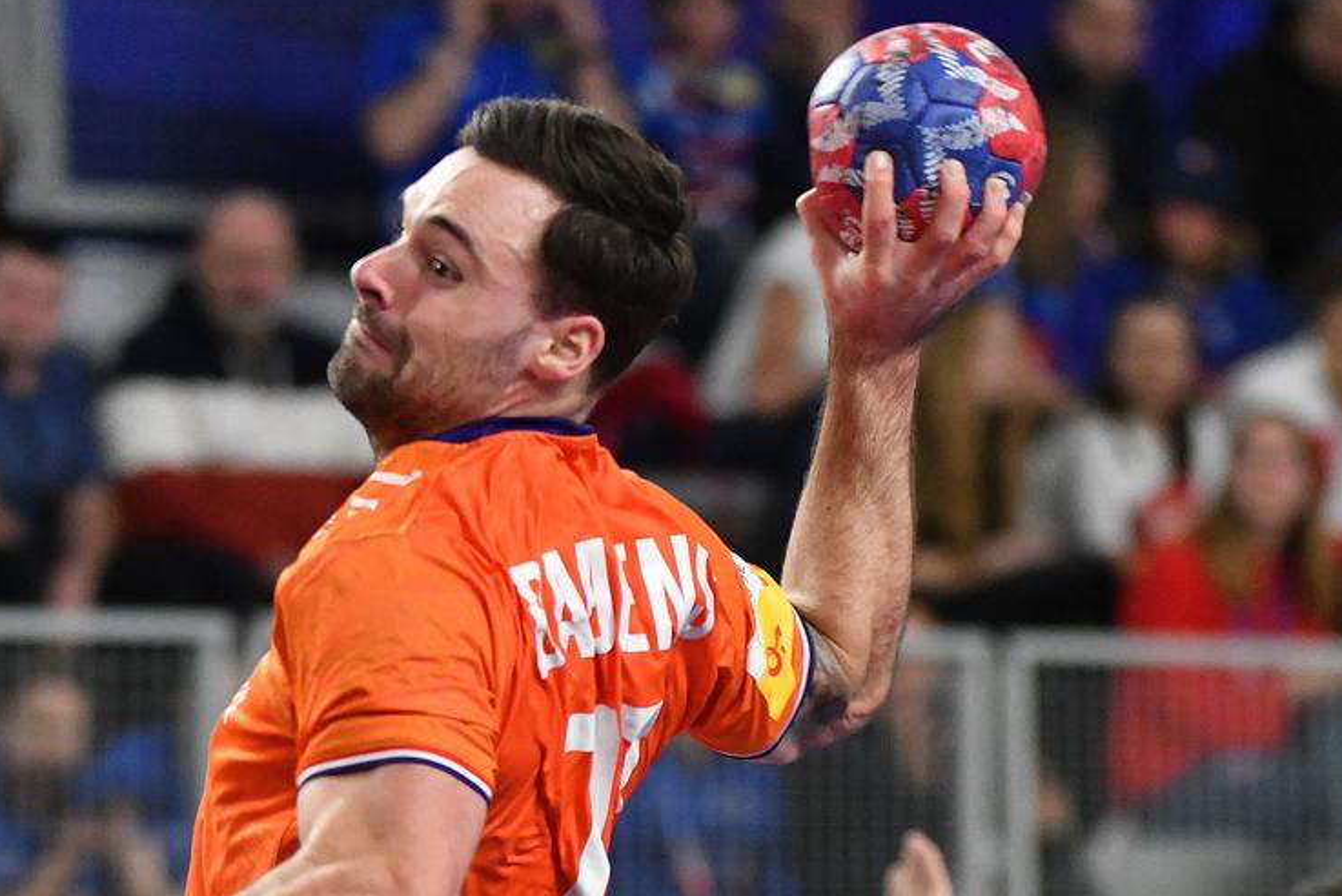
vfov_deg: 3.2
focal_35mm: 434
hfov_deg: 4.7
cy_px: 950
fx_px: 16184
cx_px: 574
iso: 3200
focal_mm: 200
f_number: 4
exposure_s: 1/1250
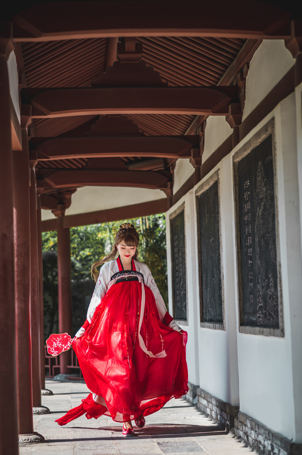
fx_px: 1071
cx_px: 151
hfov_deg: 16.0
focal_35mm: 85
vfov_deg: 23.9
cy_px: 228
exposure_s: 1/1000
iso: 160
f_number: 2.5
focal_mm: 85
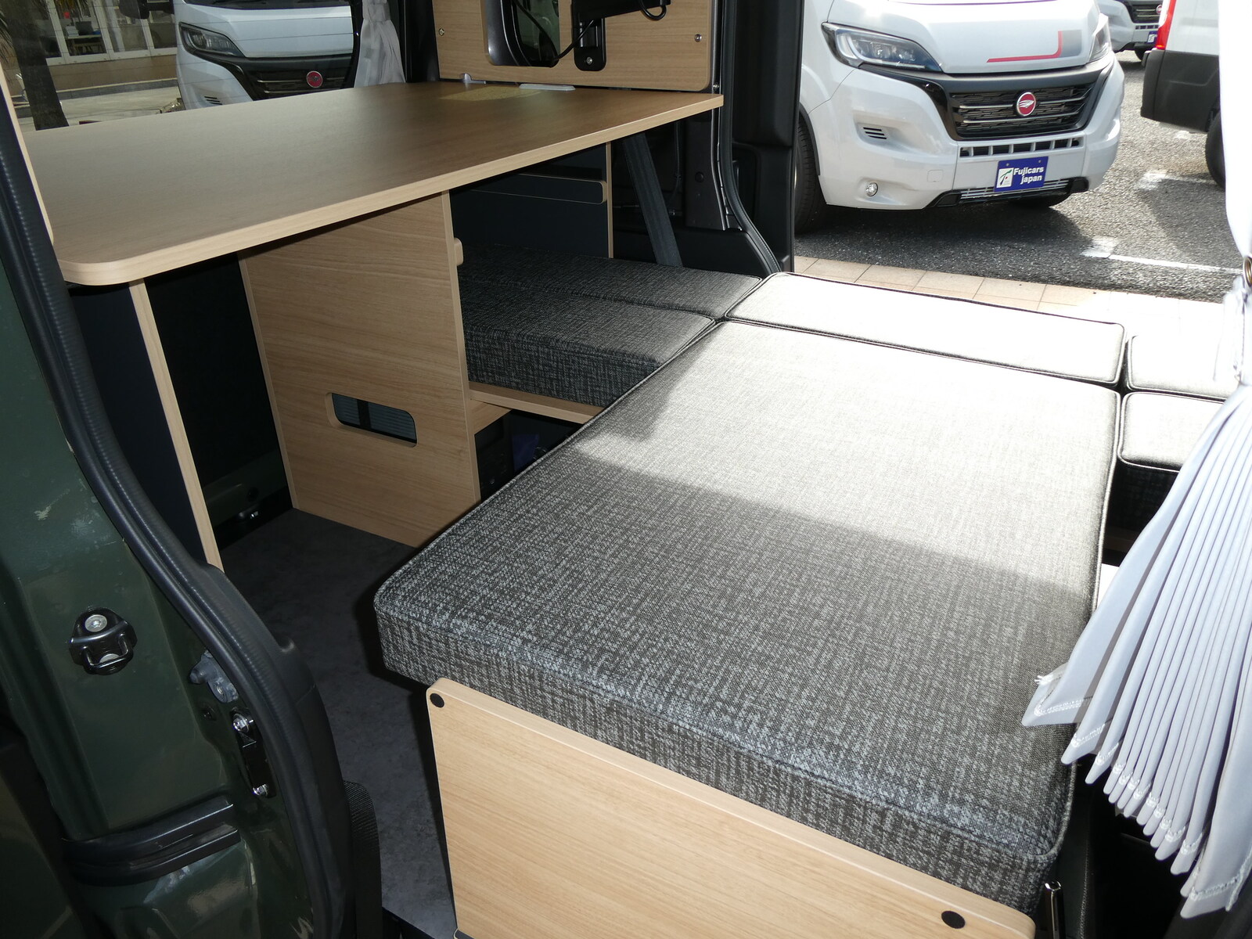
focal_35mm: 24
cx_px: 626
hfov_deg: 71.6
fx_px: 868
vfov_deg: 56.8
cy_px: 470
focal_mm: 4.3
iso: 80
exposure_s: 1/200
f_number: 3.3
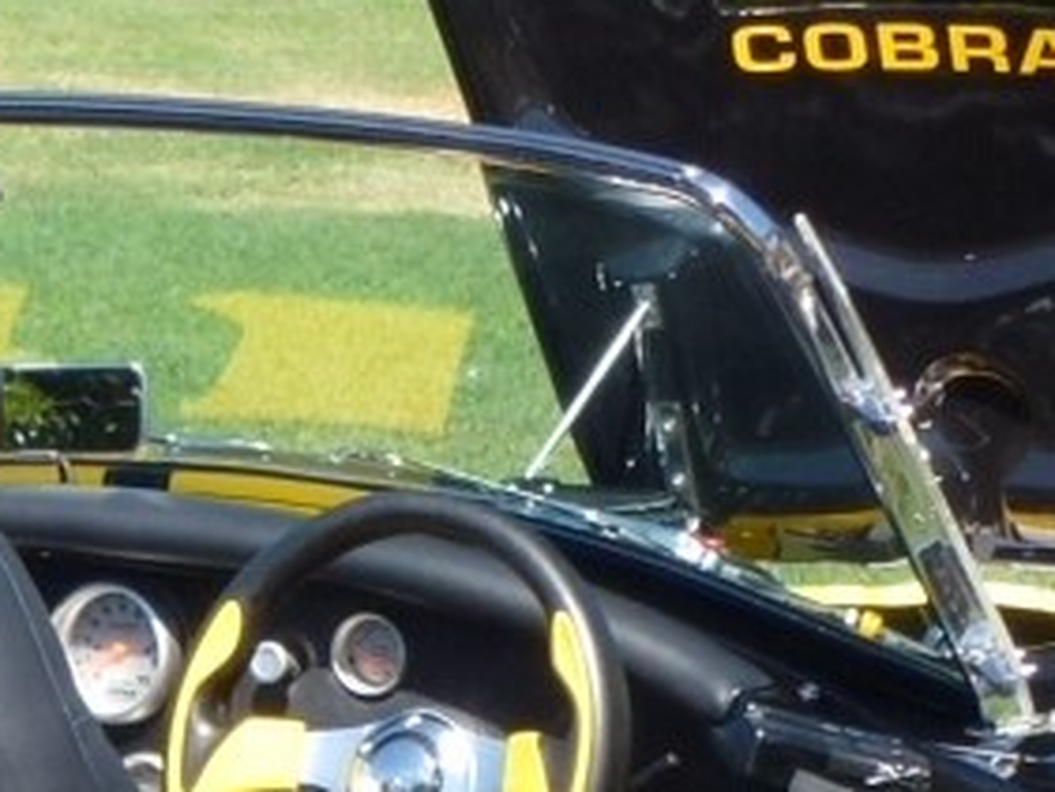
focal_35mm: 237
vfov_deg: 6.2
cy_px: 882
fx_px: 7226
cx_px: -297
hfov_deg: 8.2
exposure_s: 1/400
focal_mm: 9.4
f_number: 4.3
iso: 100
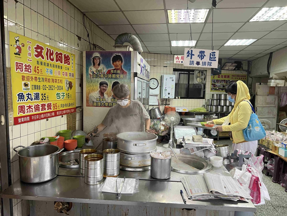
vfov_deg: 53.1
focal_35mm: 26
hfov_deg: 67.3
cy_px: 108
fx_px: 216
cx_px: 144
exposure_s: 1/60
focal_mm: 5.7
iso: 100
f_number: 1.5
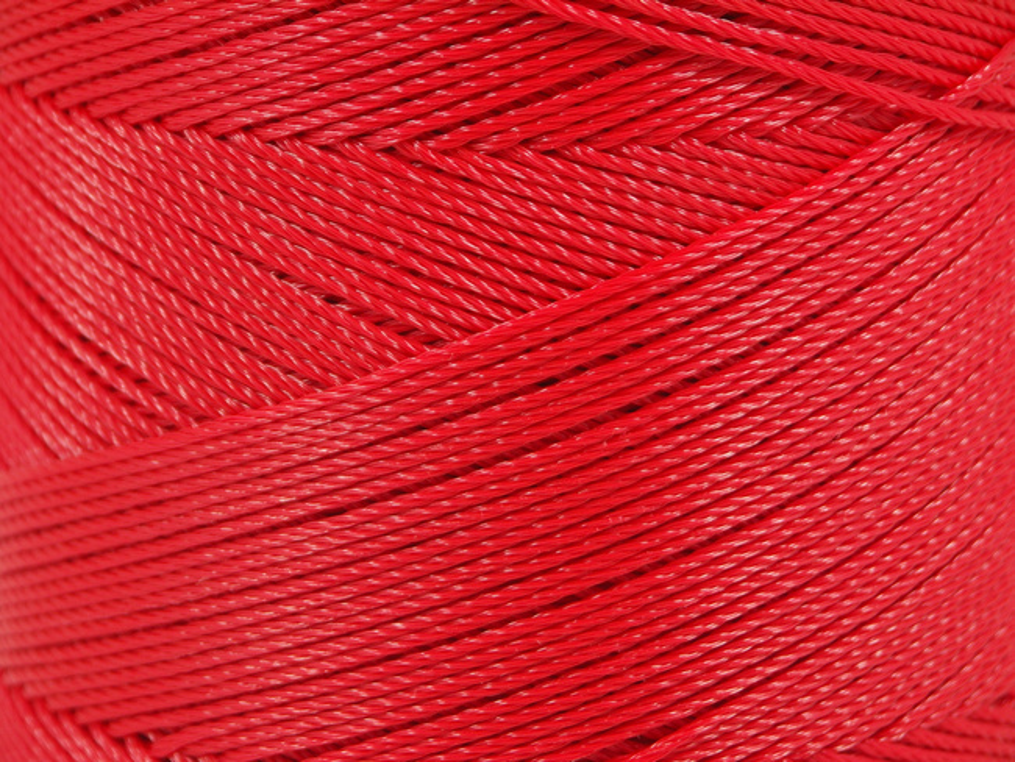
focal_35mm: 200
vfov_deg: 7.4
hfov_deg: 9.9
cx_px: 508
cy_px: 381
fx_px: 5867
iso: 100
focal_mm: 50.8
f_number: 3.5
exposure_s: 1/60
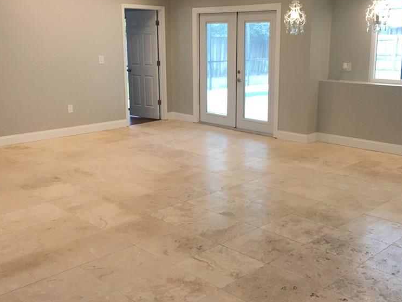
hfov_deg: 46.7
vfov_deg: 35.9
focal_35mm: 40
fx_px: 465
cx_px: 219
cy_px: 131
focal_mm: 4.15
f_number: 2.2
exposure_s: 1/30
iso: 40
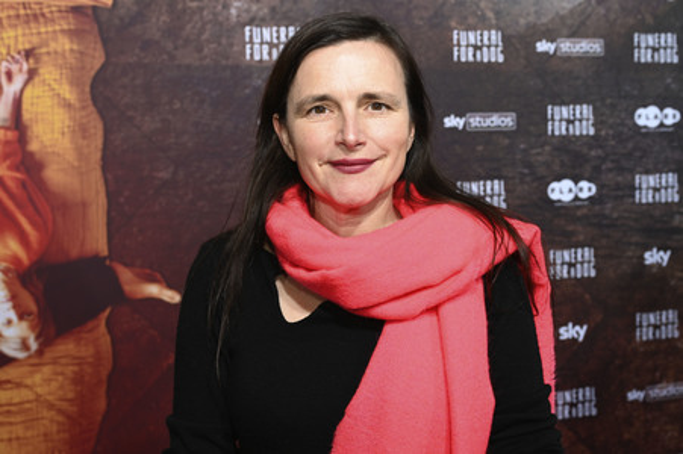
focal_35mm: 43
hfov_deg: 45.5
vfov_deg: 31.1
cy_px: 227
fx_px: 815
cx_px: 342
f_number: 6.3
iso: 400
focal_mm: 43
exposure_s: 1/200
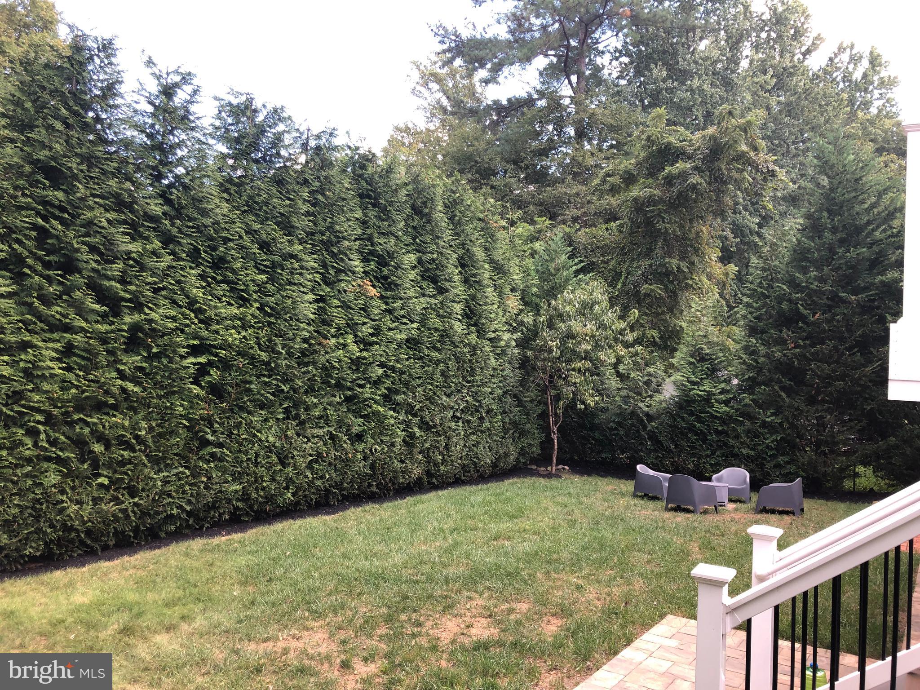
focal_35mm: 28
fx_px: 744
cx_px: 460
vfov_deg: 49.7
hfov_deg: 63.4
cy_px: 345
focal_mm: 4
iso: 40
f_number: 1.8
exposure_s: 1/120
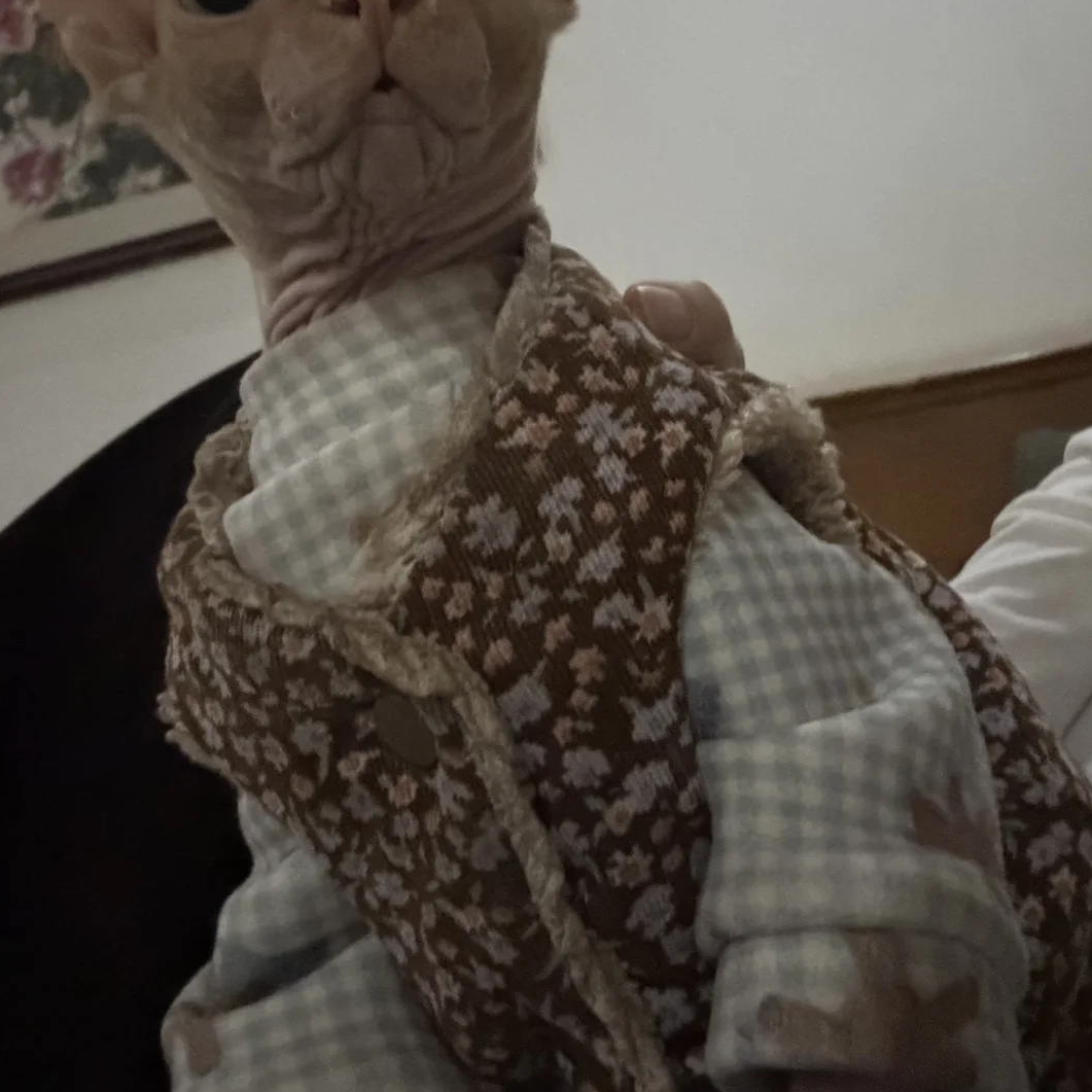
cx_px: 549
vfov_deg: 45.6
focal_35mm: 36
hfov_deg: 46.0
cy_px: 399
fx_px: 1285
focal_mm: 2.69
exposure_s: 1/17
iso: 1250
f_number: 1.9
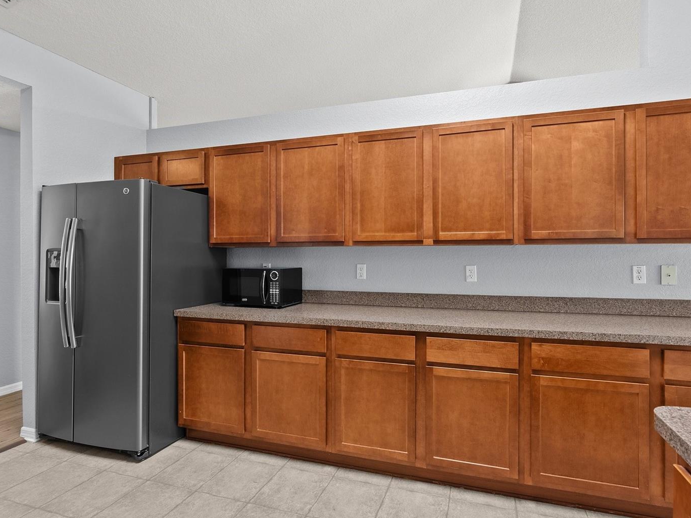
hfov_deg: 87.6
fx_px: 359
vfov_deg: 71.6
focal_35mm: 18
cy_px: 254
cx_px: 374
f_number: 8
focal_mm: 16
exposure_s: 1
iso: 400
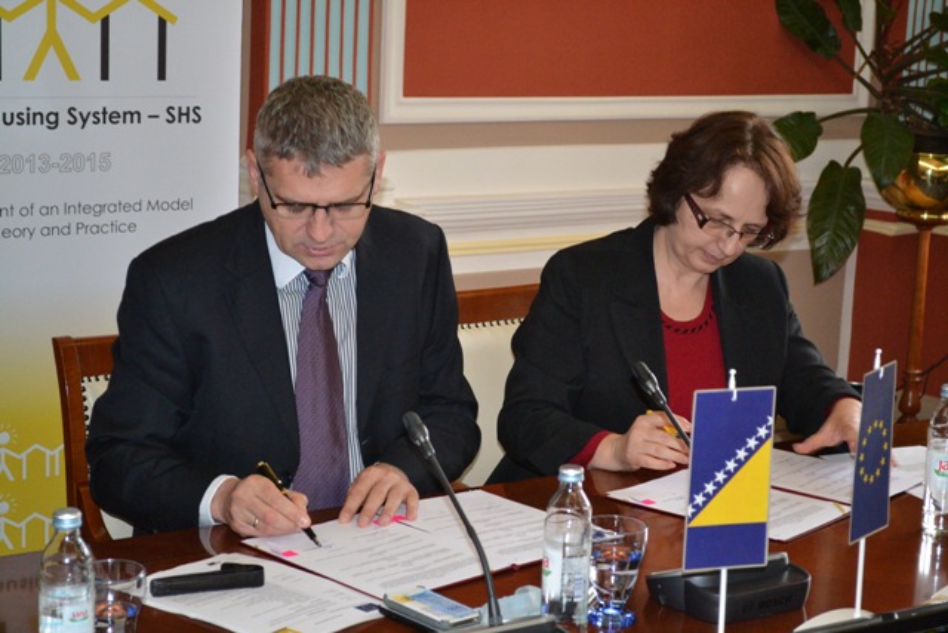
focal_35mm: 72
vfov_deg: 18.9
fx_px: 1896
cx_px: 474
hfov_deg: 28.1
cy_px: 316
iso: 3200
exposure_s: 1/60
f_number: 5.3
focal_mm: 48
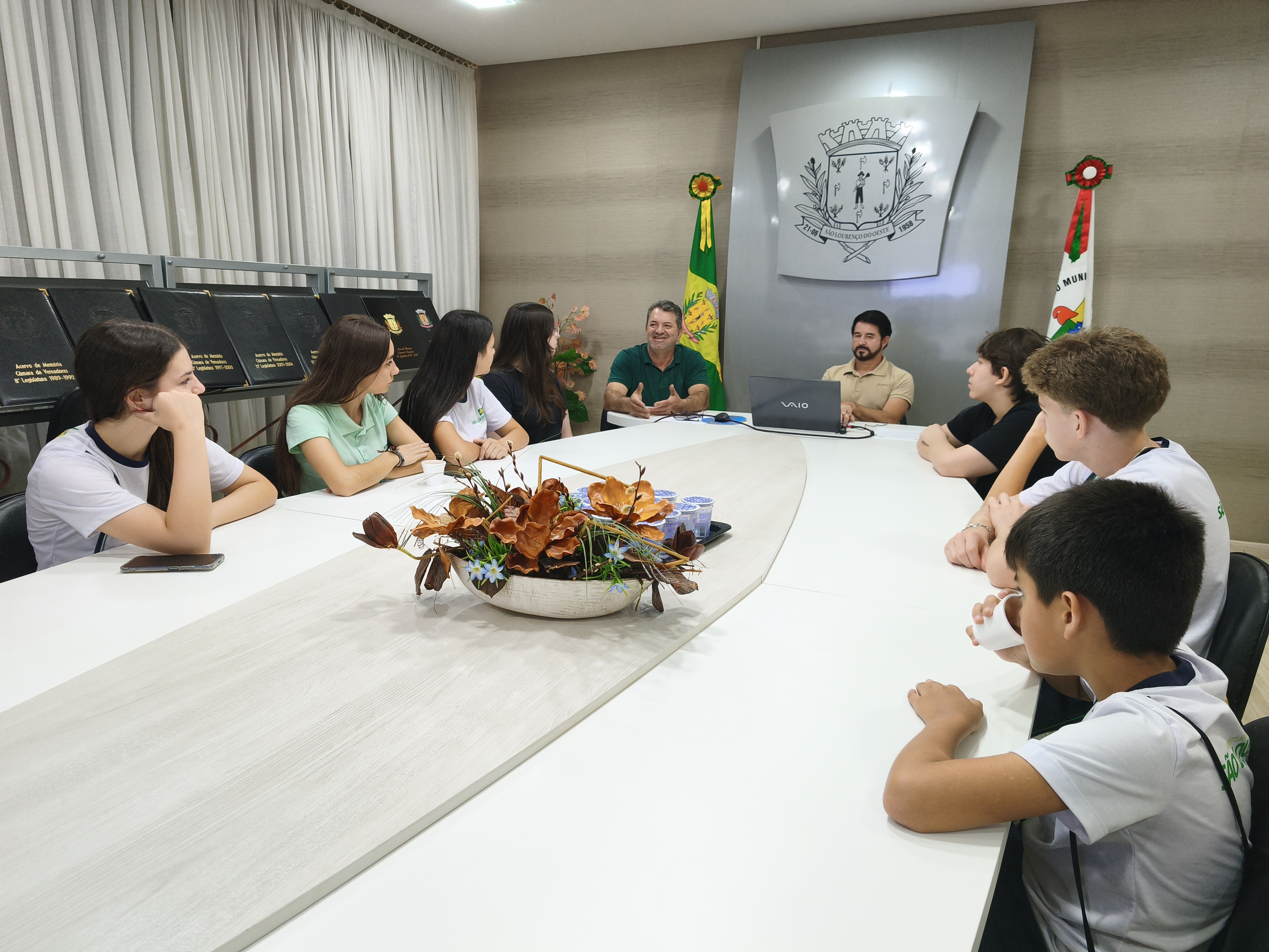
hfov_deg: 73.9
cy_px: 476
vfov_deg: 58.9
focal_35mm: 23
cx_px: 634
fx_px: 843
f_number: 1.7
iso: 400
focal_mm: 5.35
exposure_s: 1/120
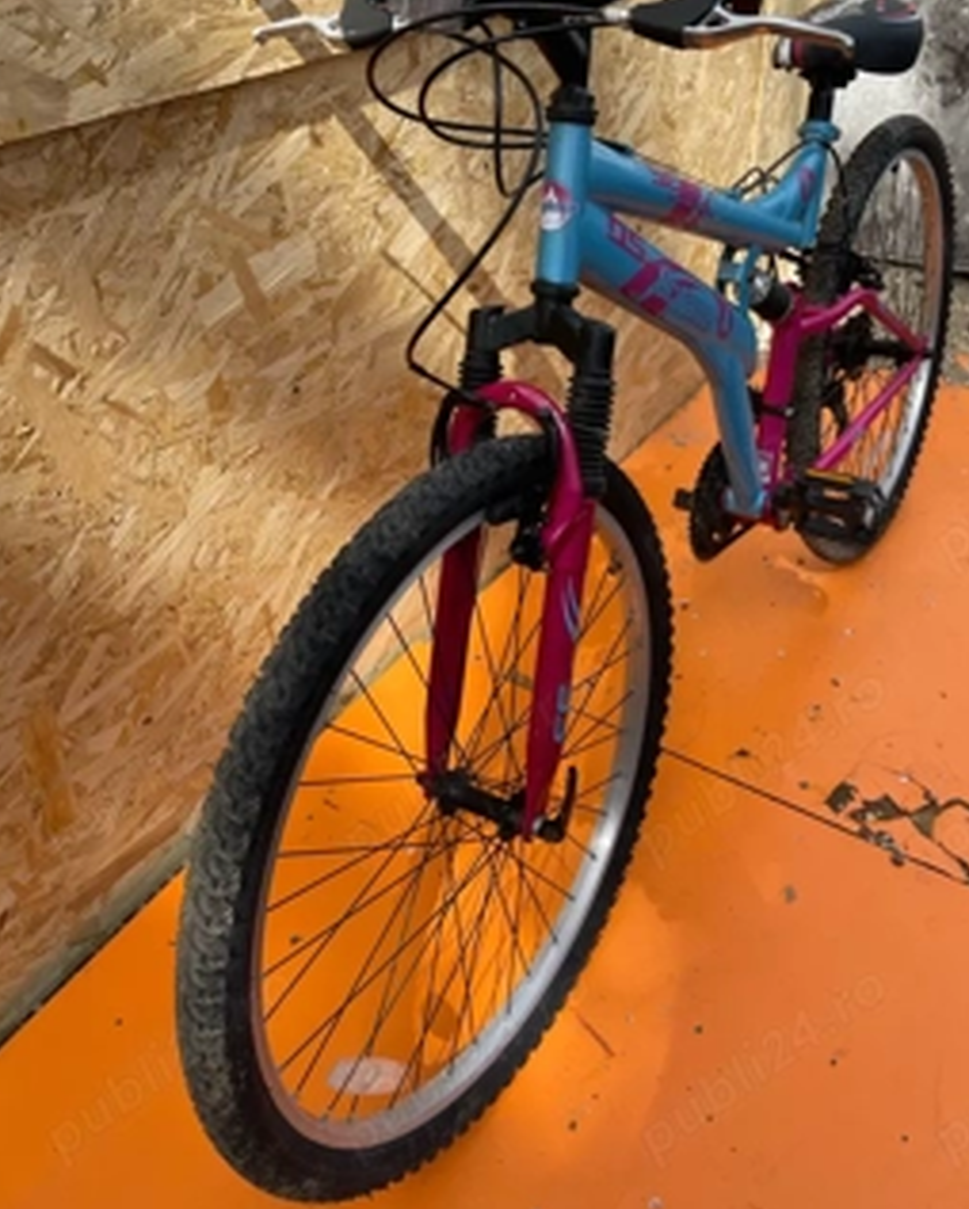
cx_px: 542
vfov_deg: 55.4
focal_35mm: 32
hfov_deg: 45.7
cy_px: 515
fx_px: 1146
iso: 32
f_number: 1.6
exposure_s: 1/1642
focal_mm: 5.1
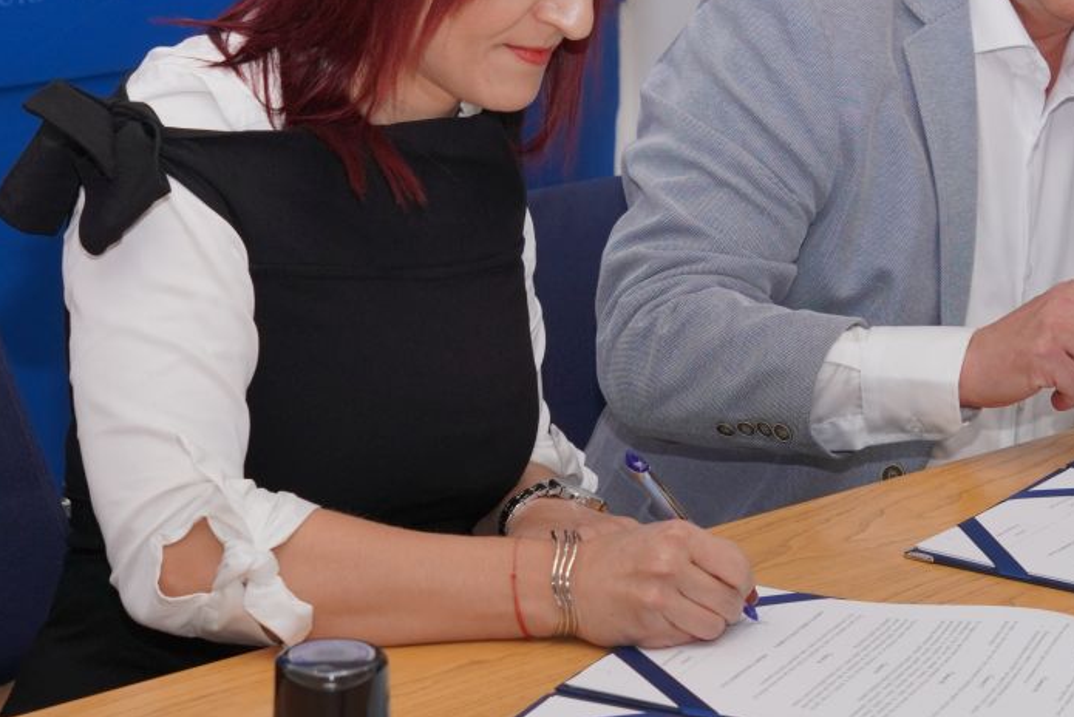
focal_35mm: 127
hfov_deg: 16.1
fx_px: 3776
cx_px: 722
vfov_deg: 10.8
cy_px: 298
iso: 250
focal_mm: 39.5
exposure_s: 1/320
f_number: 4.5
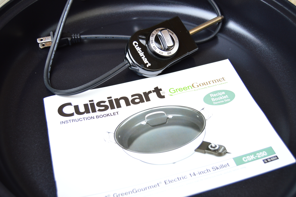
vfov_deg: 34.1
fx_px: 320
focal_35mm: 39
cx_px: 148
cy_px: 98
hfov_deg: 49.6
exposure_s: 1/160
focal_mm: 26
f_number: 4
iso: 200
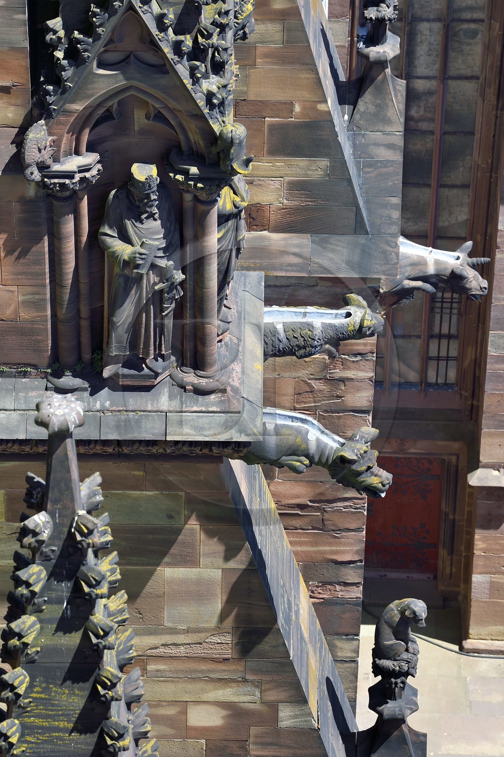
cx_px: 252
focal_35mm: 200
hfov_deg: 6.9
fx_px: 4203
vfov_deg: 10.3
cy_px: 378
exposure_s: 1/250
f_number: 10
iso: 200
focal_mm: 200
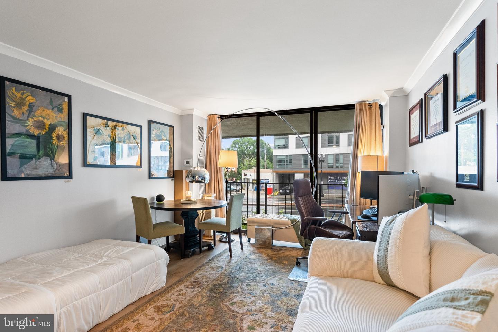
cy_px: 166
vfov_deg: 67.4
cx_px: 249
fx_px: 249
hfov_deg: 90.0
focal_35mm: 18
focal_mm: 18
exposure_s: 1/25
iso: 1600
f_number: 4.5
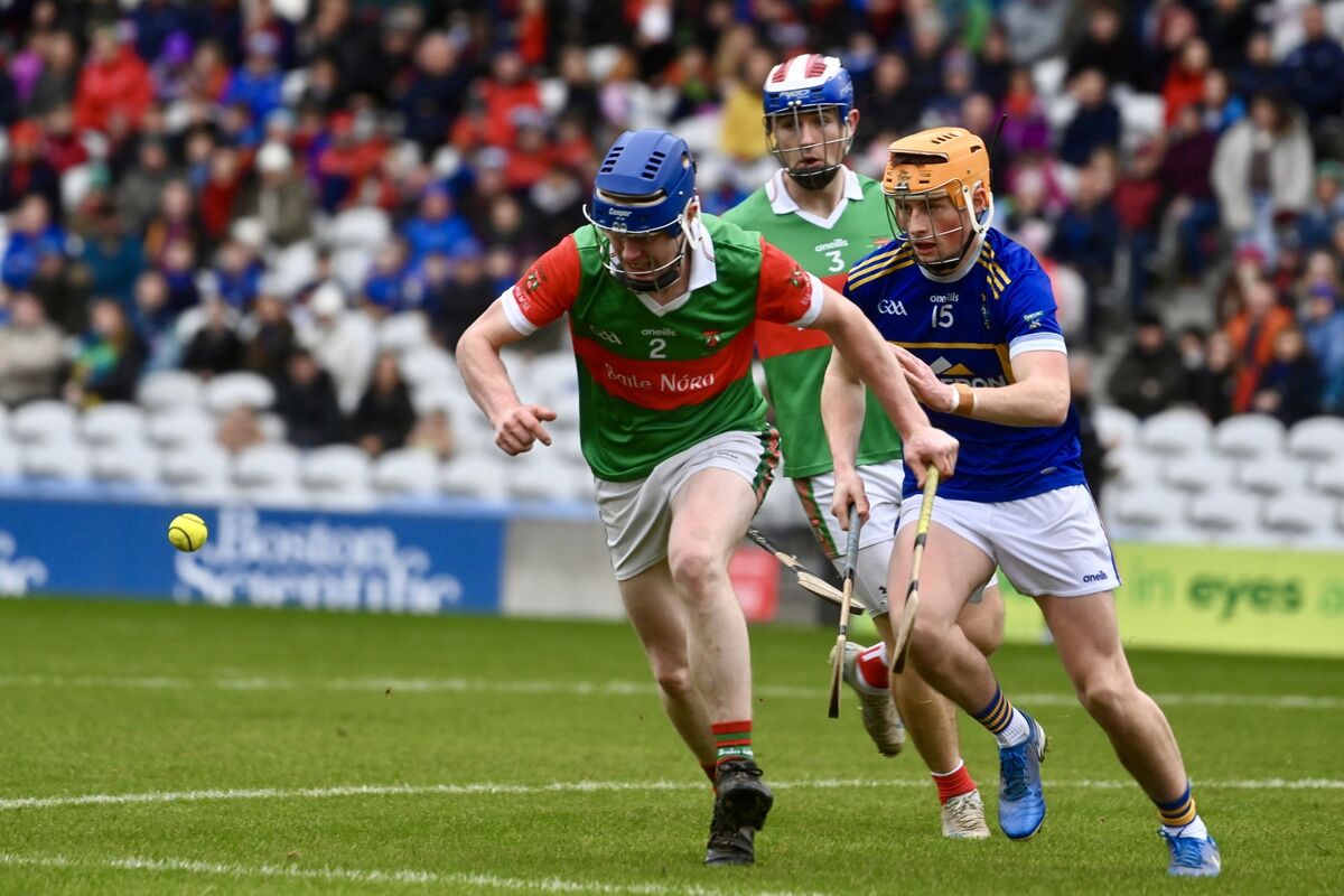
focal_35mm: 390
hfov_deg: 5.3
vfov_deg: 3.5
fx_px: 14559
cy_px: 448
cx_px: 672
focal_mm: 390
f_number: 5.6
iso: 3200
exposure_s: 1/1250
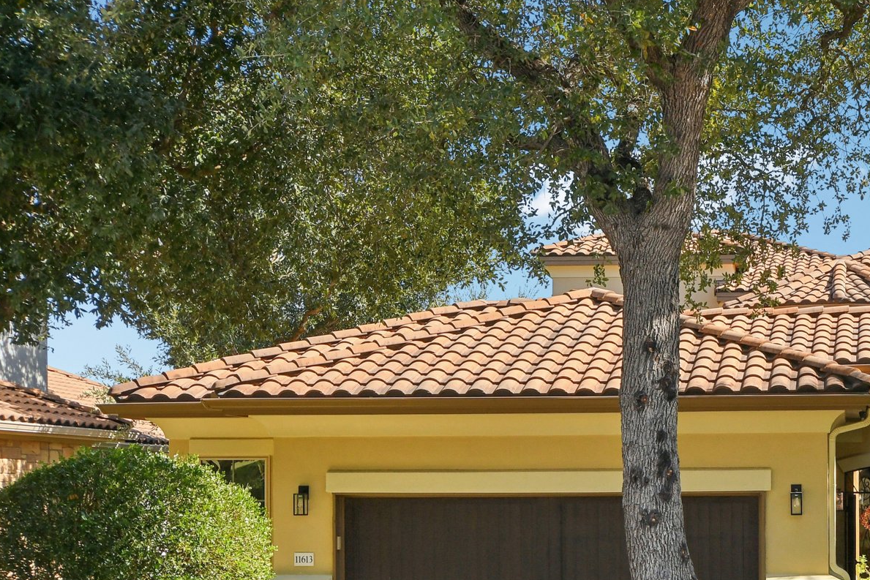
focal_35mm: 62
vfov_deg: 21.7
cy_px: 443
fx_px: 1498
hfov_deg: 31.2
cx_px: 740
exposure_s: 1/400
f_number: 8
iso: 400
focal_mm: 24
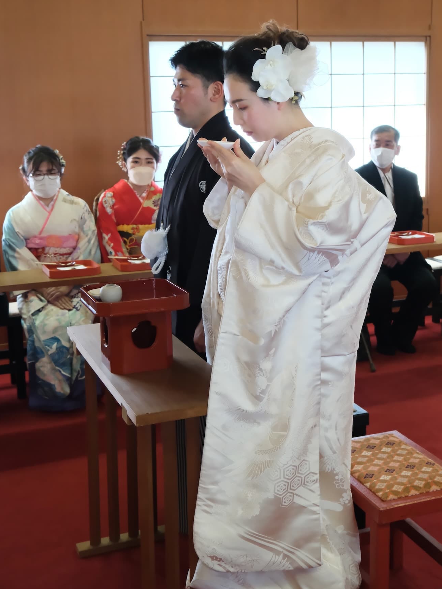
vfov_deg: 45.7
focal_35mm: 41
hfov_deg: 35.1
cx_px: 219
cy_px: 268
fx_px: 698
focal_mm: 24.7
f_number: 4
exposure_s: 1/50
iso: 3200
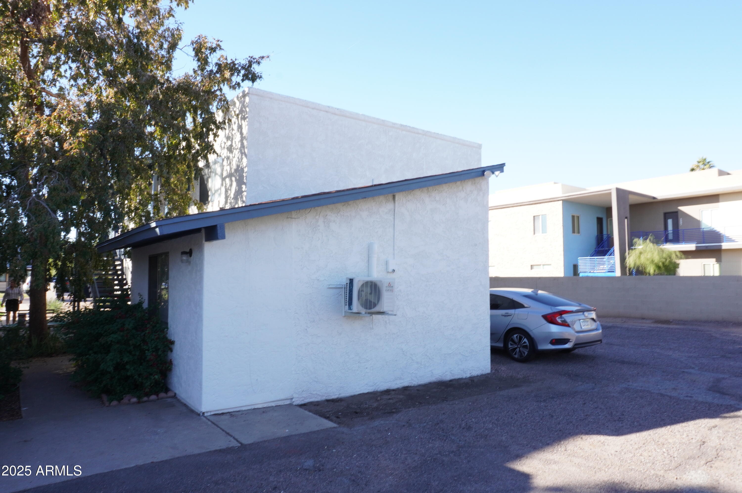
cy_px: 246
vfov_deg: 53.0
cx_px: 371
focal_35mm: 24
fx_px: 494
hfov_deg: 73.8
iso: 250
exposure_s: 1/30
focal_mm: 16
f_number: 18
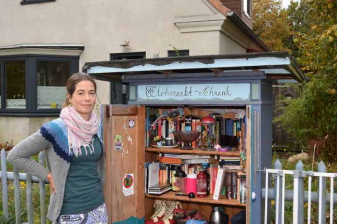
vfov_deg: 30.8
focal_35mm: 44
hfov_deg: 45.0
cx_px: 168
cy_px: 112
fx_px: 407
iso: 450
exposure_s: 1/125
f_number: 5.6
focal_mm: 29
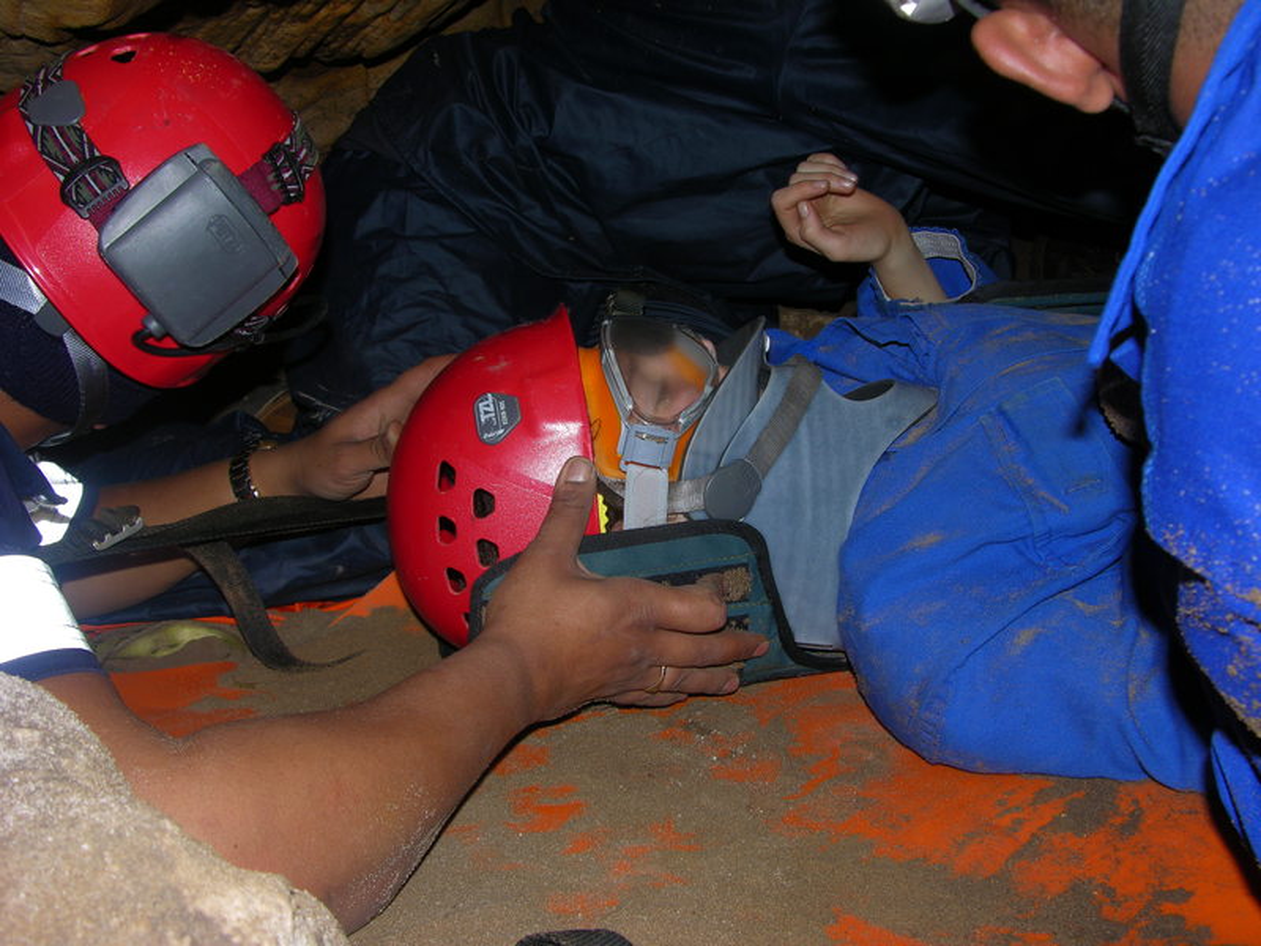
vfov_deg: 40.7
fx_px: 1275
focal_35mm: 35
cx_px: 630
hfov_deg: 52.6
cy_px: 473
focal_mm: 8.9
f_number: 5
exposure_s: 1/30
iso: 50
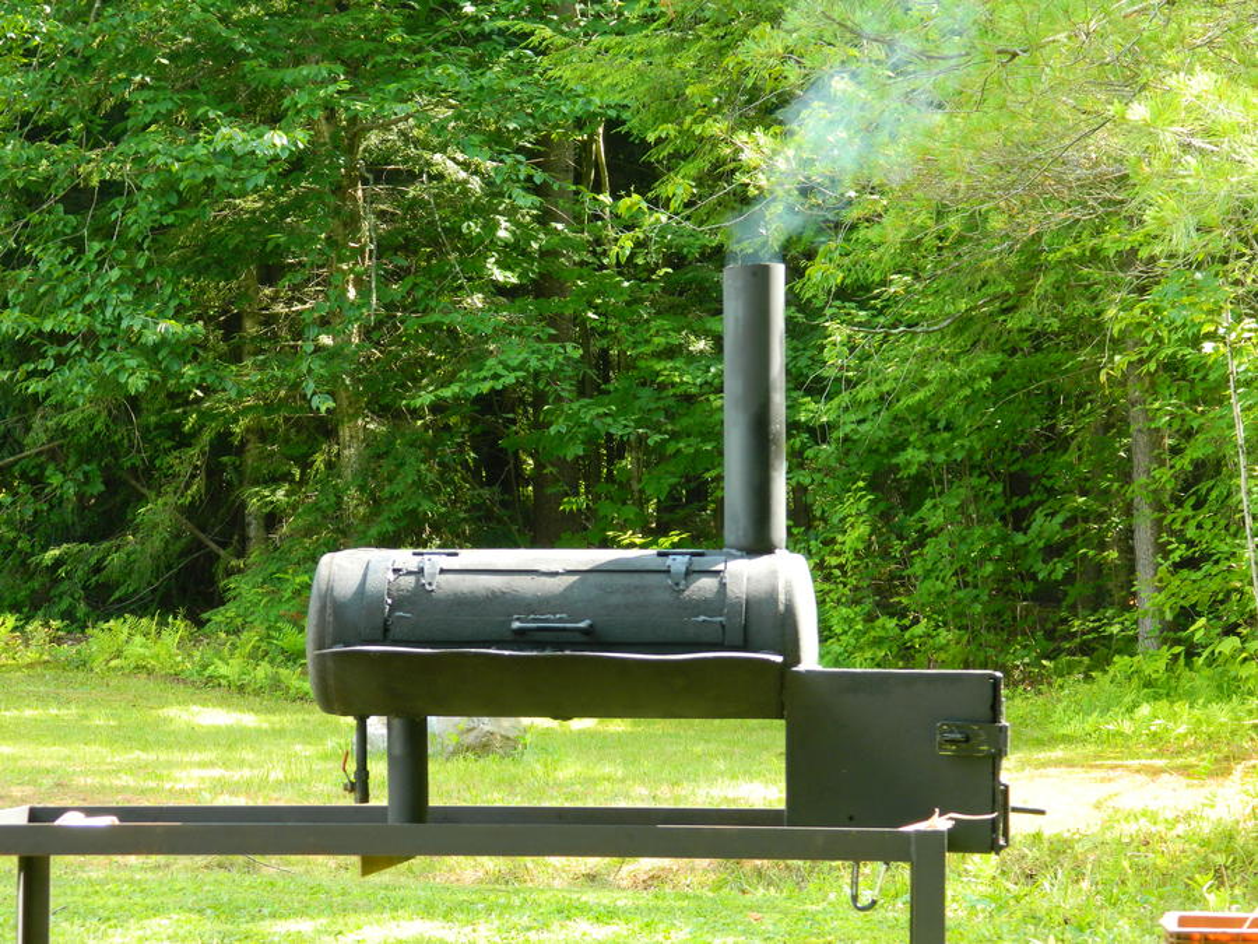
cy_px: 472
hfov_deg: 19.1
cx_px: 629
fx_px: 3743
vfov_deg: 14.4
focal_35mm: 103
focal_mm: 18.6
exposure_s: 1/60
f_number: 4.5
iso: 140
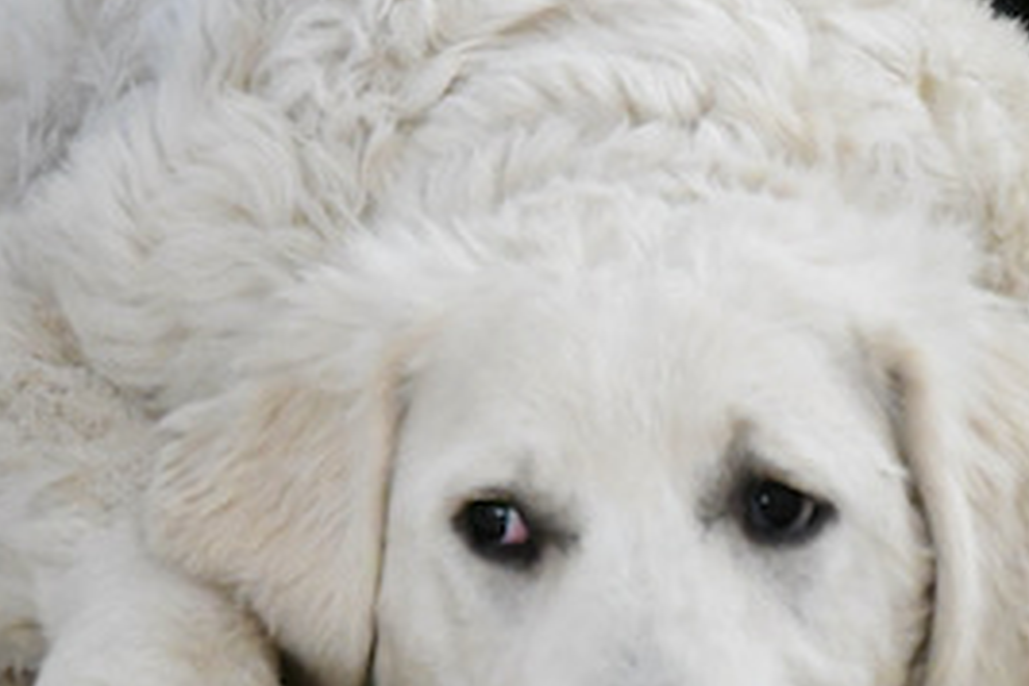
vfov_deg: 7.3
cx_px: 366
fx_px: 5402
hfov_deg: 10.9
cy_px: 143
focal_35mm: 189
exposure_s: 1/1000
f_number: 3.8
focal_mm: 56
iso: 14400
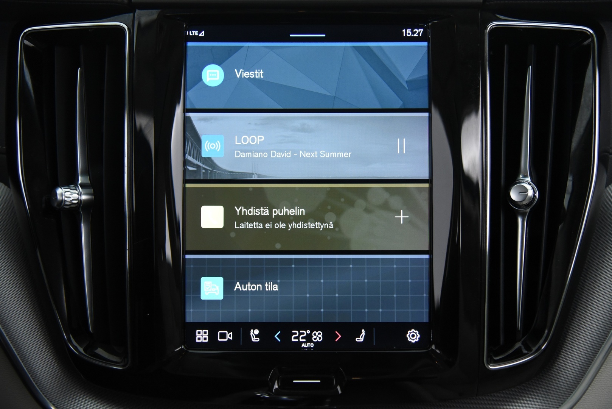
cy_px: 204
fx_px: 748
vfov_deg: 30.5
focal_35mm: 44
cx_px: 306
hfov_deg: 44.5
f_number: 4
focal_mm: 44
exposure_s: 1/40
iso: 4000
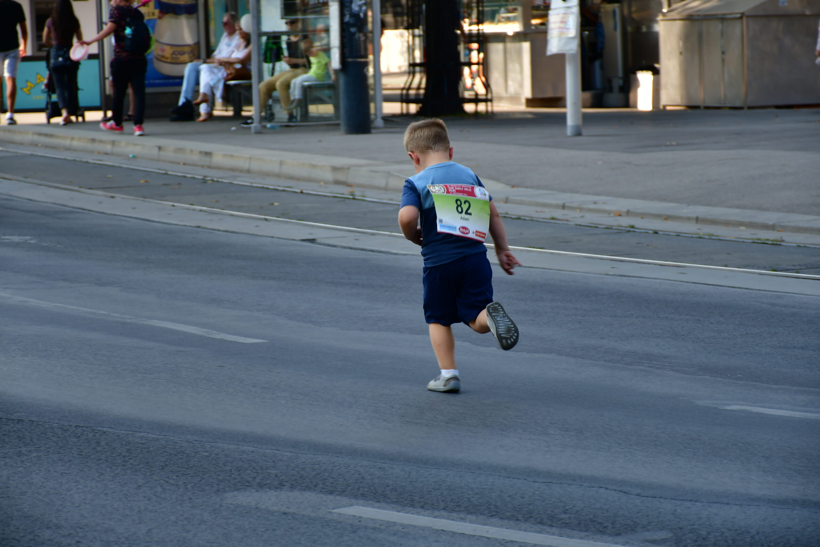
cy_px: 274
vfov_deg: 9.7
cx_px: 410
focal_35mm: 142
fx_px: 3234
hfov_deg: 14.4
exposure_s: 1/160
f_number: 5.3
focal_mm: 95
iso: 100
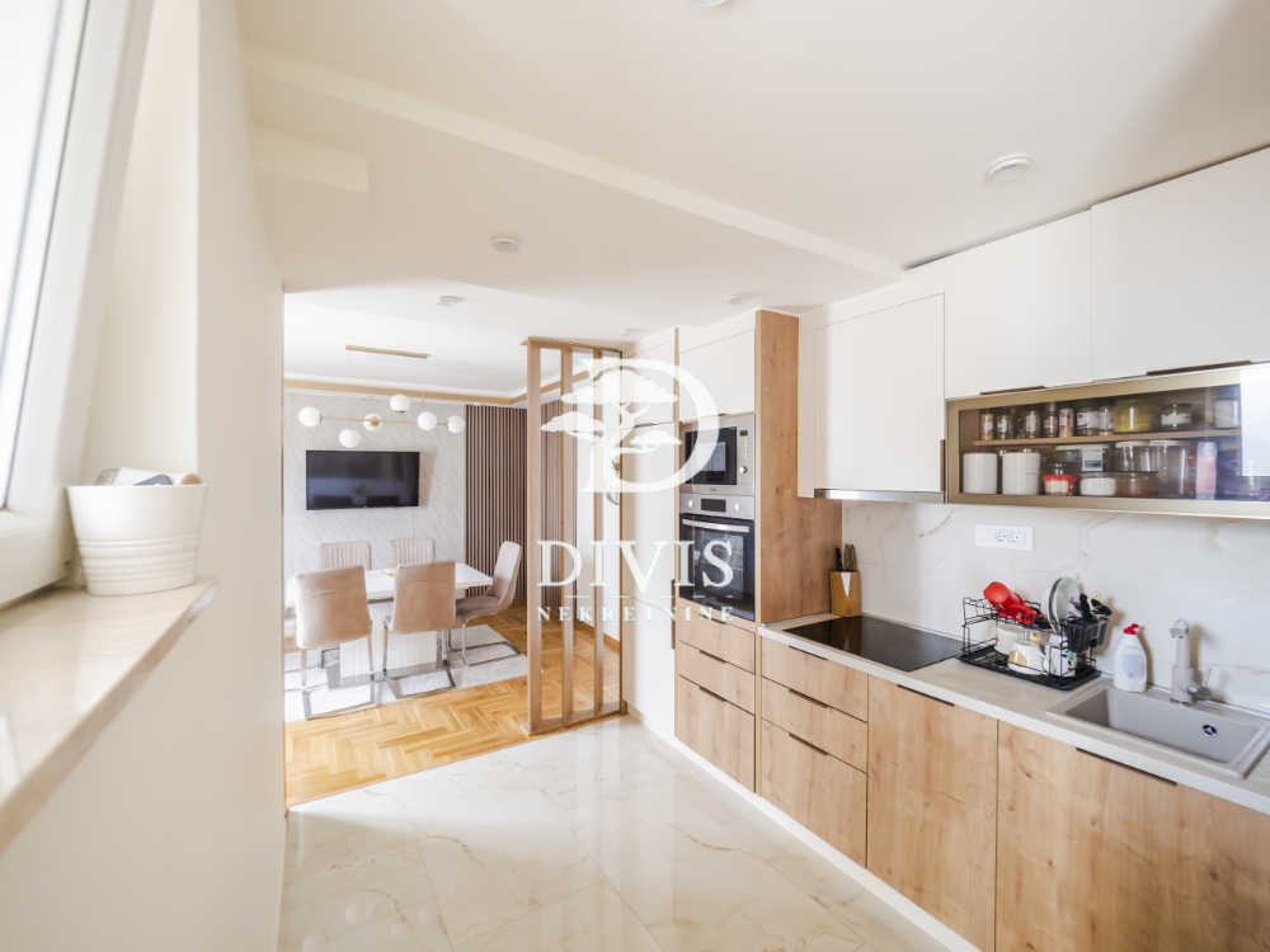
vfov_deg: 85.7
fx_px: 514
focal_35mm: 14
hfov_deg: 102.1
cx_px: 635
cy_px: 476
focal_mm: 7
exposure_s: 1/20
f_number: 4
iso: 400
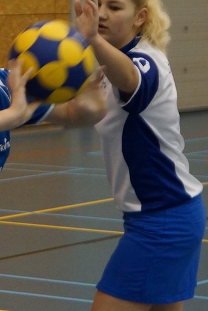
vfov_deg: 13.0
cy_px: 106
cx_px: 4
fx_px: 1366
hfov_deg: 8.7
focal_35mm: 158
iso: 800
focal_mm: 50
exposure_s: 1/200
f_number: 2.8
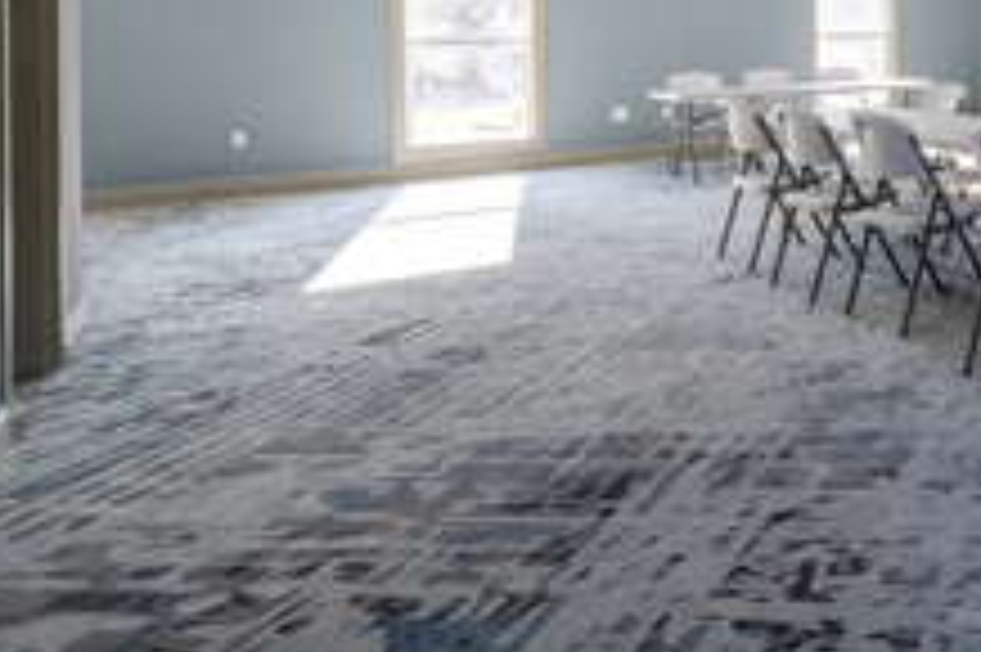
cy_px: 63
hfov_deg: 45.6
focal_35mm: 33
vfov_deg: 37.3
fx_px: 899
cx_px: 1035
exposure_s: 1/80
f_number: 8
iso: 400
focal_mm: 8
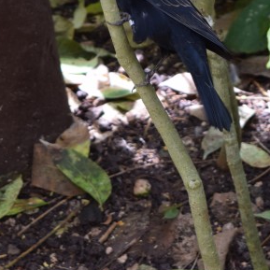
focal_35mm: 249
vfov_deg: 7.0
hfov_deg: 7.0
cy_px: -28
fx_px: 2193
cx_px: 122
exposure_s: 1/125
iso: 400
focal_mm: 55
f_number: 6.3
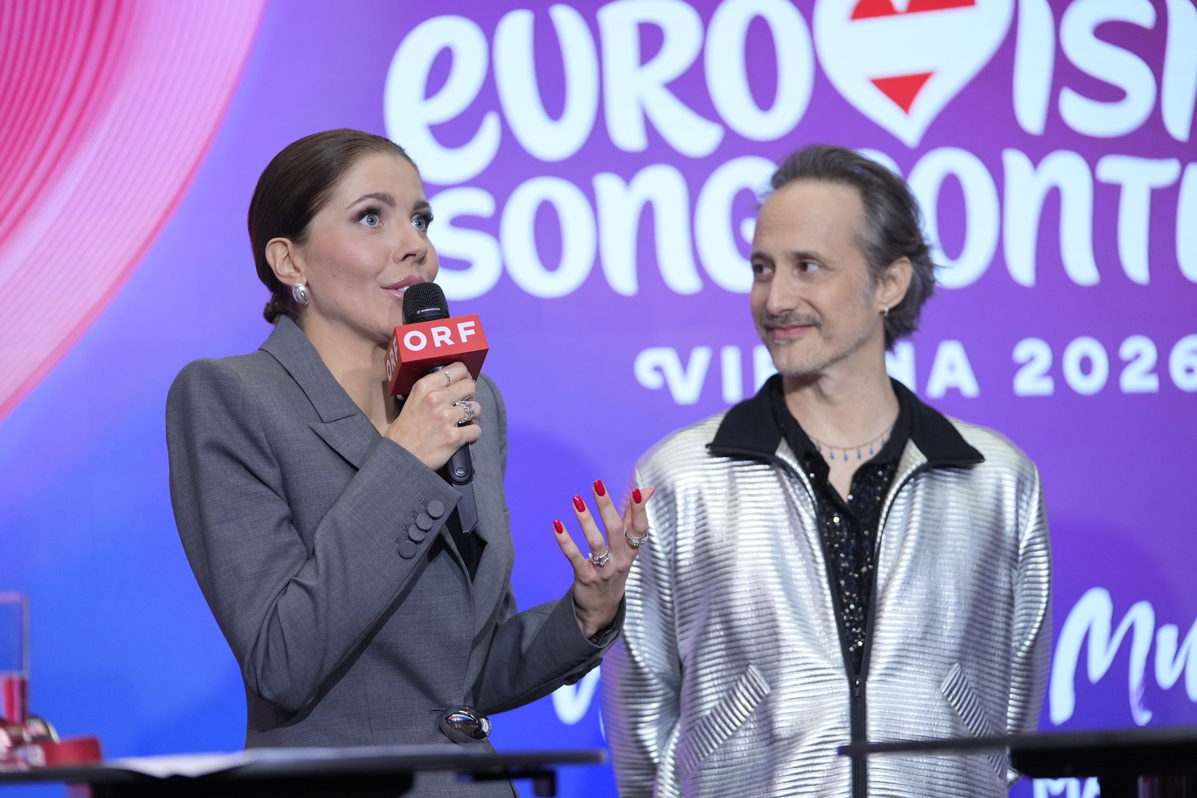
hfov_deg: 16.3
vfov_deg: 10.9
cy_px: 399
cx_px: 598
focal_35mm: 126
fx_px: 4189
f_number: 2.8
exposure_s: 1/160
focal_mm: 126
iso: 1600
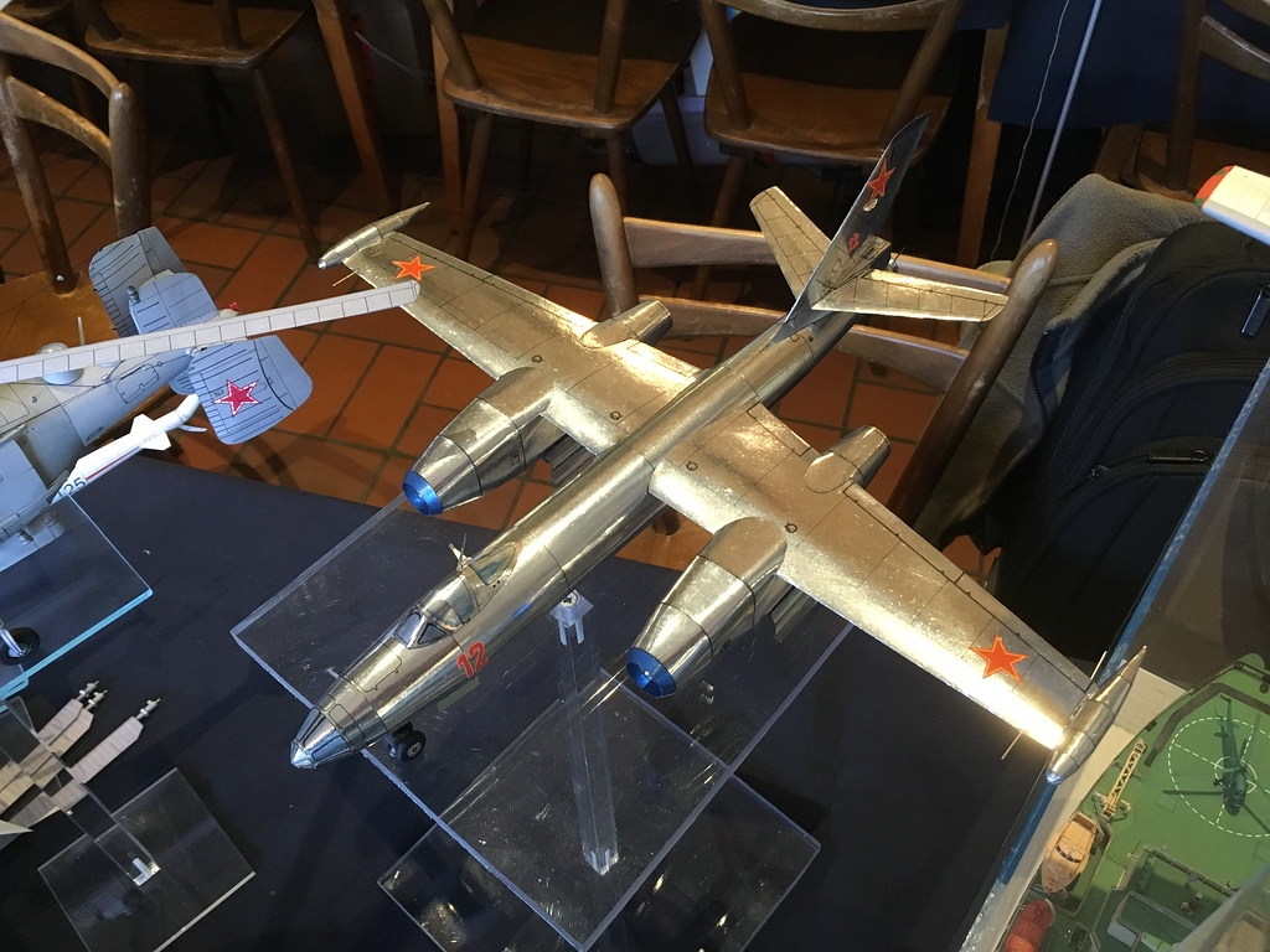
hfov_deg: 61.7
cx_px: 635
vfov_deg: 48.2
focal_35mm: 29
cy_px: 476
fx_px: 1064
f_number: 2.2
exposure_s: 1/25
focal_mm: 4.15
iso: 200
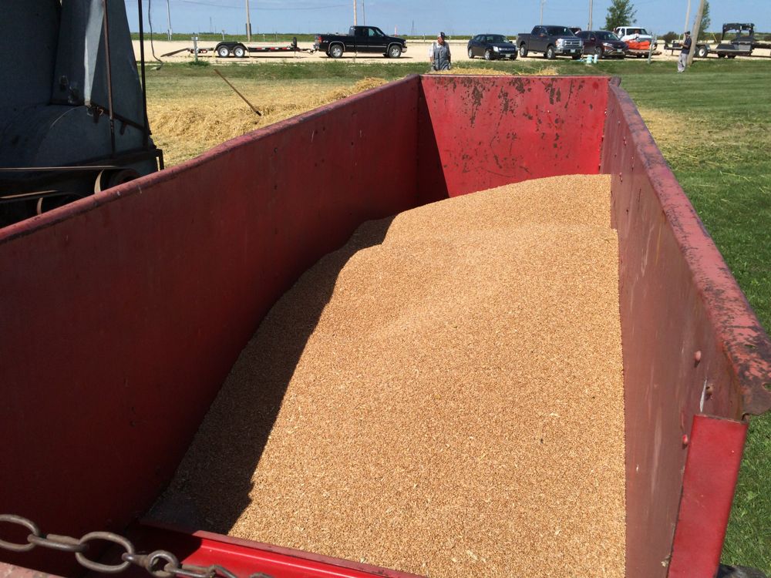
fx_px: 646
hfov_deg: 61.7
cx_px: 386
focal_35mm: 29
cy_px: 289
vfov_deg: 48.2
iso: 32
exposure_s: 1/3731
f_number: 2.2
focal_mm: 4.15
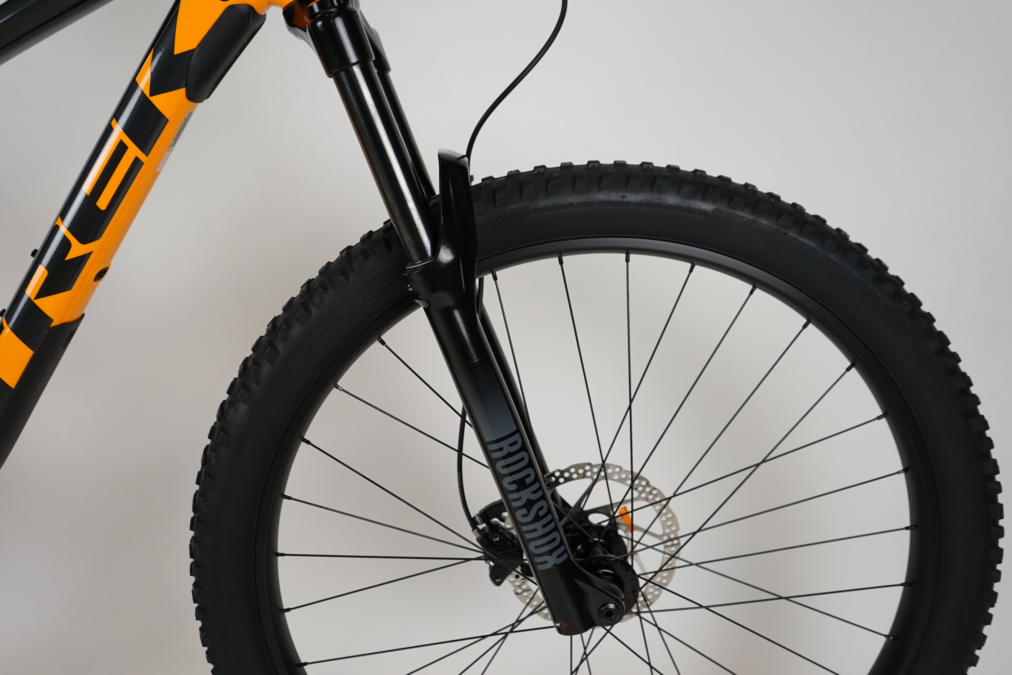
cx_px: 495
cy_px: 342
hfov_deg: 60.3
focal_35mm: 31
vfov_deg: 42.3
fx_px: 871
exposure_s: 1/200
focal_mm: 30
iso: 640
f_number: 3.5
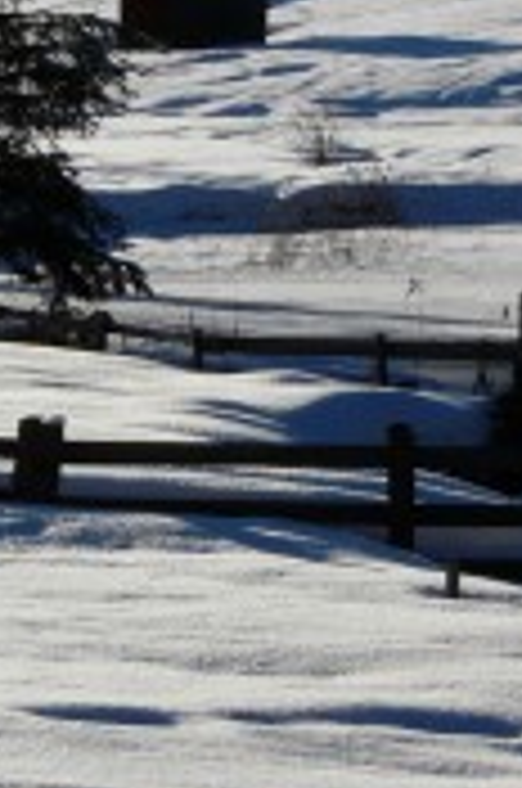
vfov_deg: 9.2
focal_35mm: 225
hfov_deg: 6.0
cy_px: 284
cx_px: 904
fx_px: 4913
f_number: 7.1
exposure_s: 1/500
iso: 100
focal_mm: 9.8
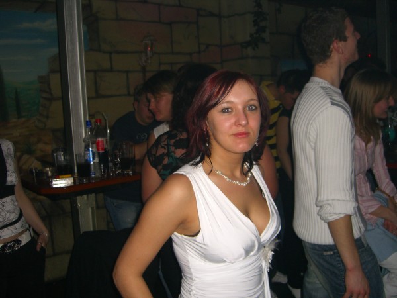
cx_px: 198
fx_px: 436
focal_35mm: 38
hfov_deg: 49.0
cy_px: 149
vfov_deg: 37.7
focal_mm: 7.9
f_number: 2.8
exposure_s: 1/60
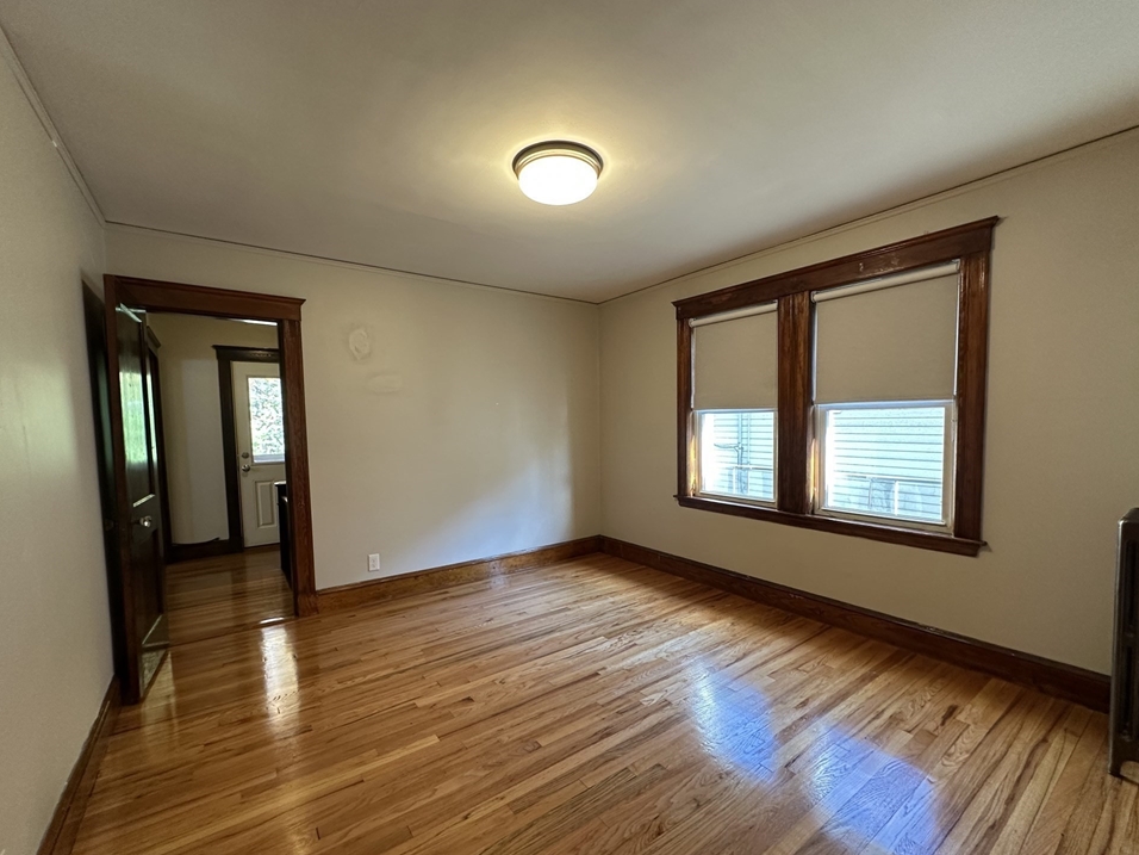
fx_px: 494
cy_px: 454
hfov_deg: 98.2
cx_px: 575
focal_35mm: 15
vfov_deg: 81.7
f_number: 2.2
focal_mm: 2.22
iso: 200
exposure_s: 1/60
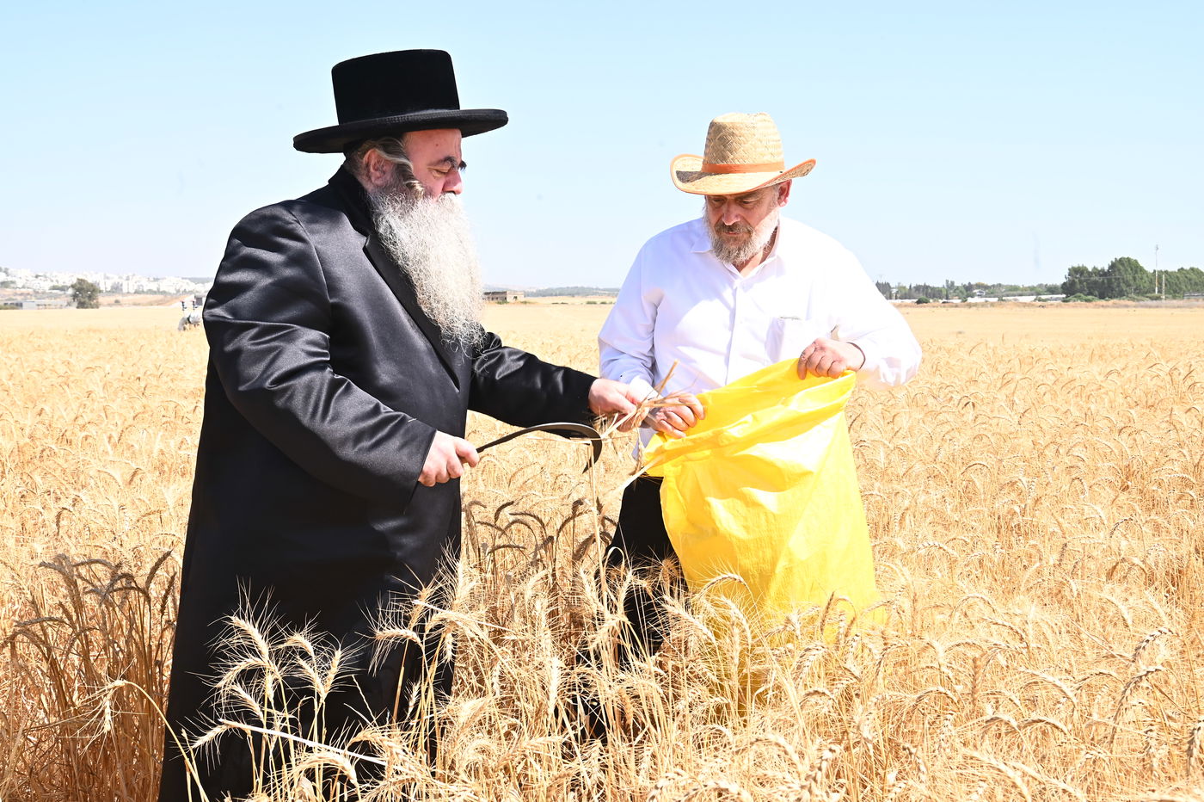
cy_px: 401
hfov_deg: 48.5
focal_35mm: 40
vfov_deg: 33.4
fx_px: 1337
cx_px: 602
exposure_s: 1/200
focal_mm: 40
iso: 320
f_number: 13
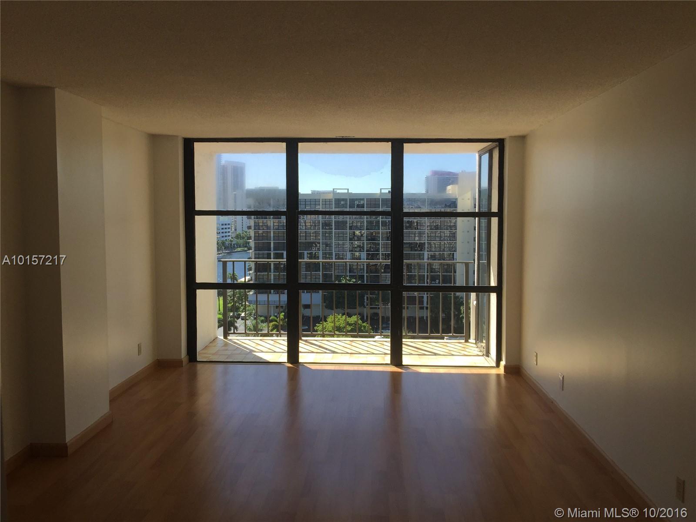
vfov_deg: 48.2
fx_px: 583
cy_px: 261
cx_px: 348
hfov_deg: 61.7
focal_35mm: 29
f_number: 2.2
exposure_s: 1/1099
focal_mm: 4.15
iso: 32
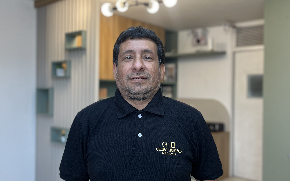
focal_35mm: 37
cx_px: 146
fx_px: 292
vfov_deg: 34.4
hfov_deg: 52.7
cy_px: 93
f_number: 1.6
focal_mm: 5.1
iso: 50
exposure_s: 1/120
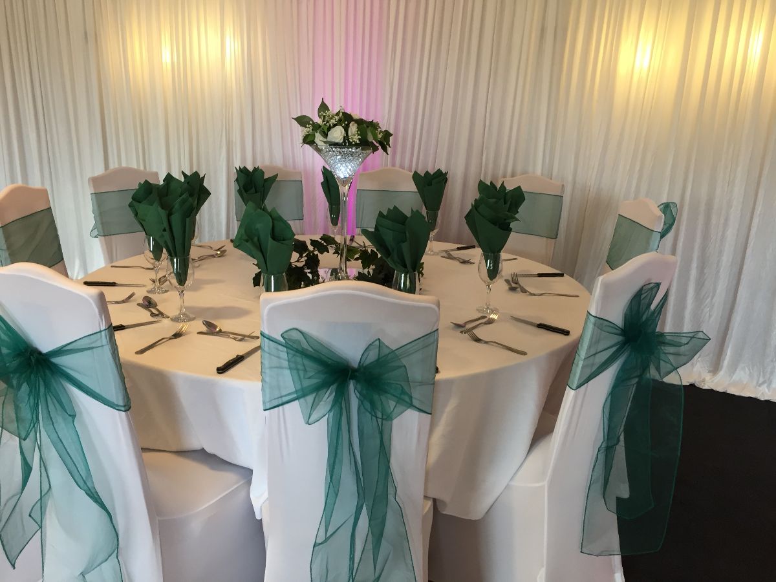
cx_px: 388
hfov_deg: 61.7
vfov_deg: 48.2
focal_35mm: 29
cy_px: 291
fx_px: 650
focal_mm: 4.15
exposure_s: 1/33
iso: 80
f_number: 2.2
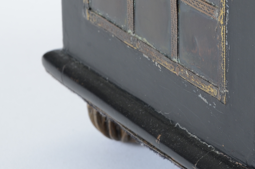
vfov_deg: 3.9
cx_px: 255
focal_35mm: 349
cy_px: 101
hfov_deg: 5.9
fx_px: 2467
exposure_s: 1/125
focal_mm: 105
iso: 200
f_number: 13
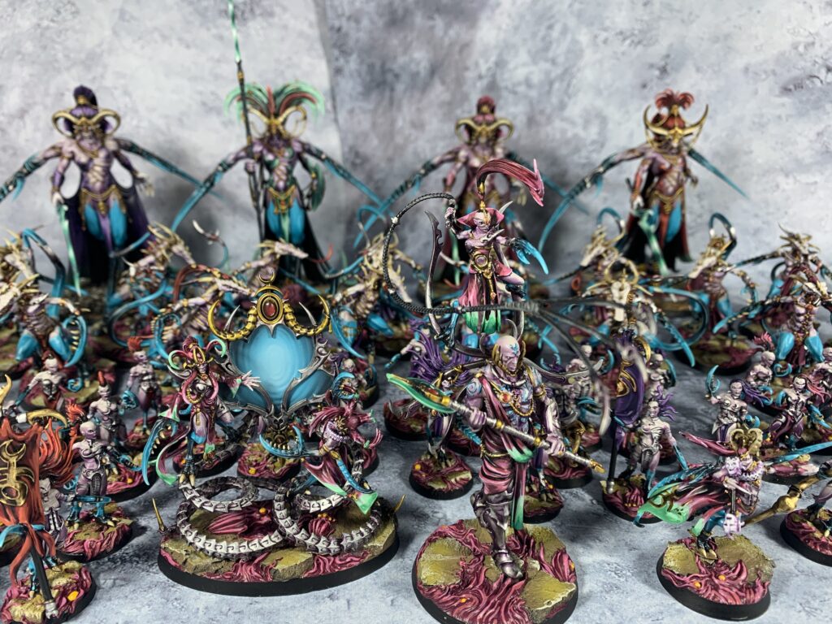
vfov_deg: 53.1
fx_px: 625
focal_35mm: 26
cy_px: 312
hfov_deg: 67.3
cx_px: 416
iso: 80
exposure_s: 1/121
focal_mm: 4.25
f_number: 1.8
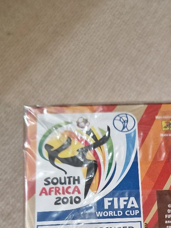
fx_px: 310
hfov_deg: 30.6
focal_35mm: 47
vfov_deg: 36.7
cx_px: 119
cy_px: 222
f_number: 1.8
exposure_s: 1/100
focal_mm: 5.4
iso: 80
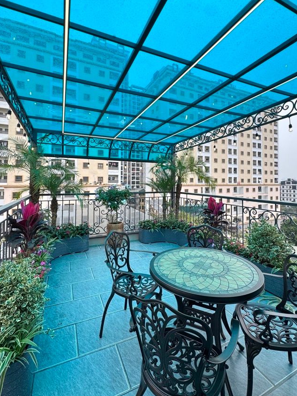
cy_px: 177
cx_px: 154
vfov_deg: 90.7
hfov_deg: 74.7
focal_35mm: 17
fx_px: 195
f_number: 2.2
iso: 40
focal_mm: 2.22
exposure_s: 1/231
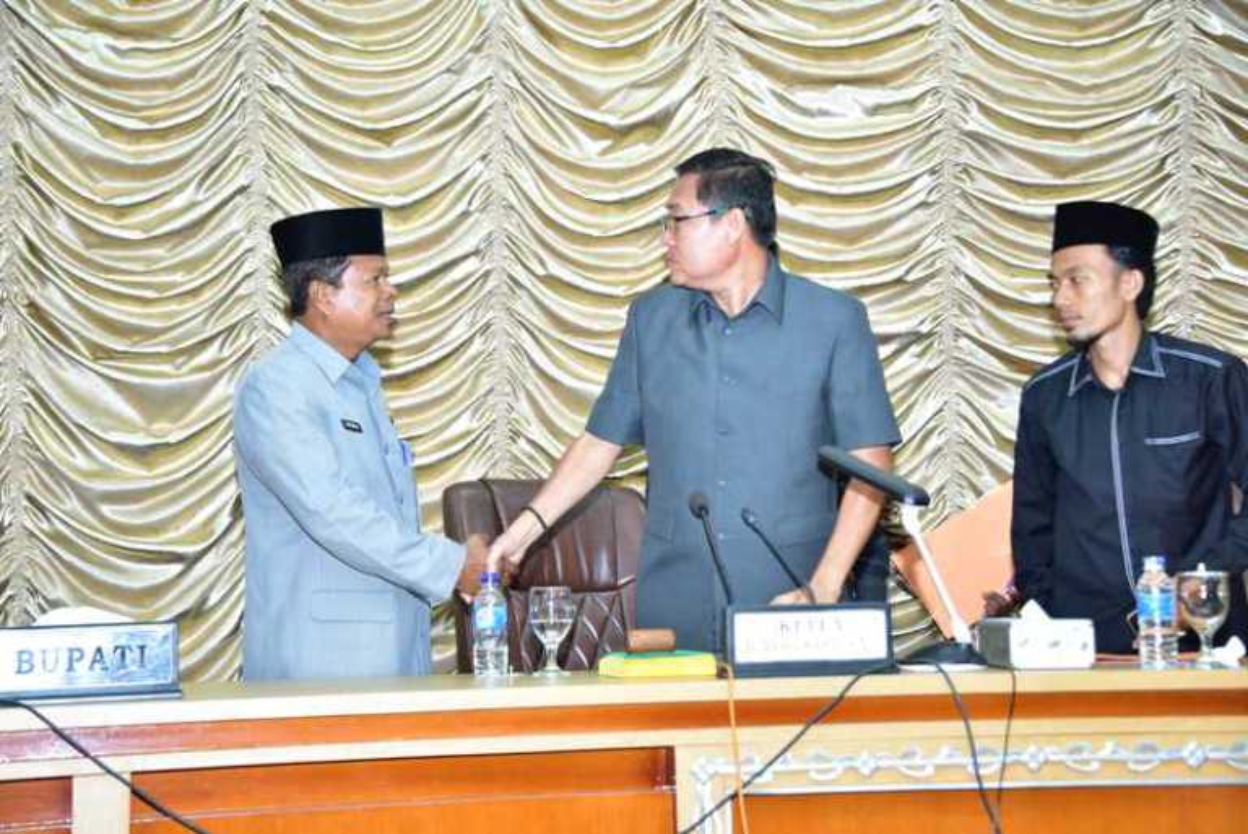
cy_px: 417
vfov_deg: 19.5
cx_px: 624
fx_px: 2428
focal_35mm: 70
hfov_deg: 28.8
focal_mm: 70
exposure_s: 1/50
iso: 3200
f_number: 5.6
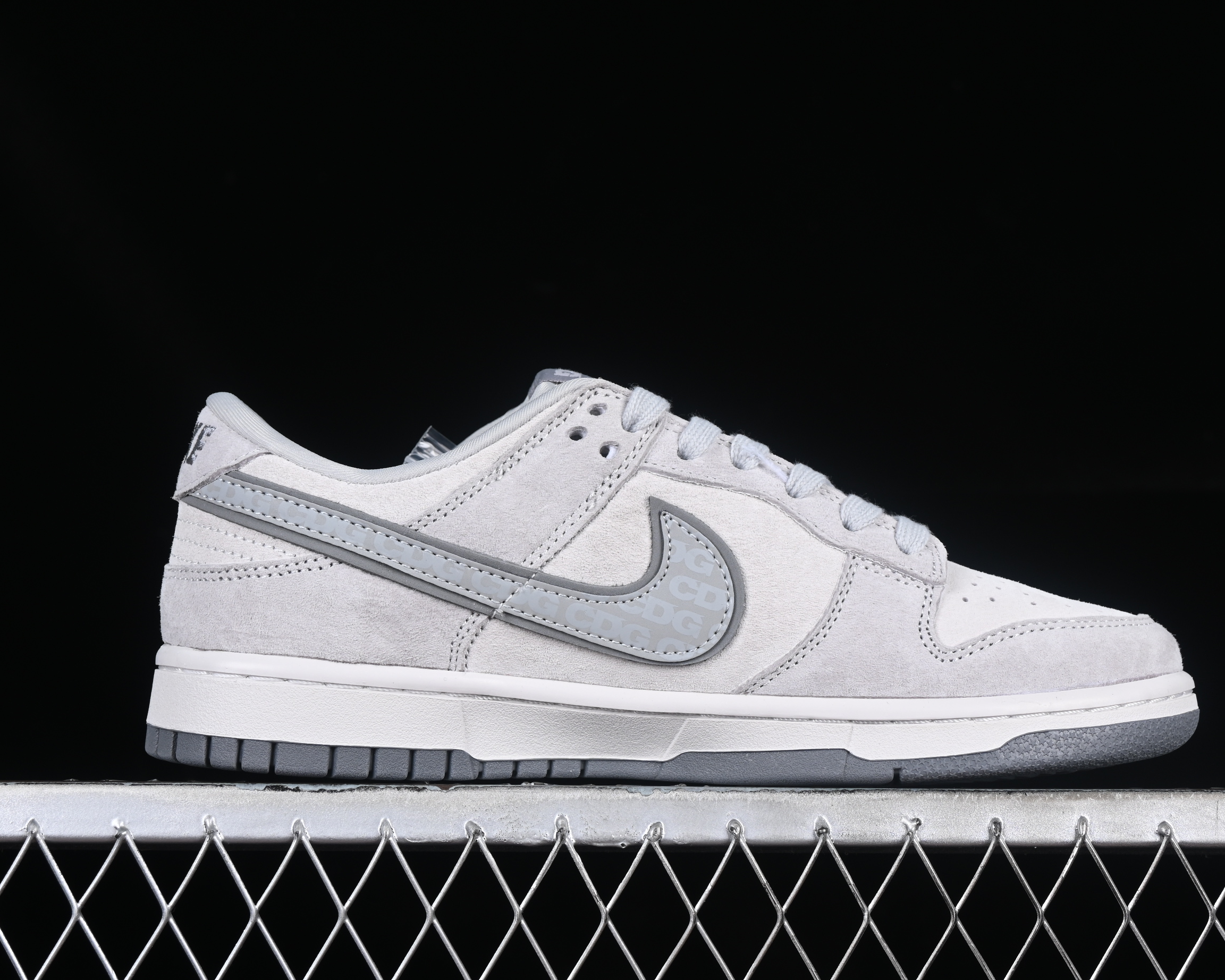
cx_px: 661
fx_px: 3082
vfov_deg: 18.1
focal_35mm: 85
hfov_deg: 22.5
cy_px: 489
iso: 160
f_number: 8
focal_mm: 50
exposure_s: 1/80
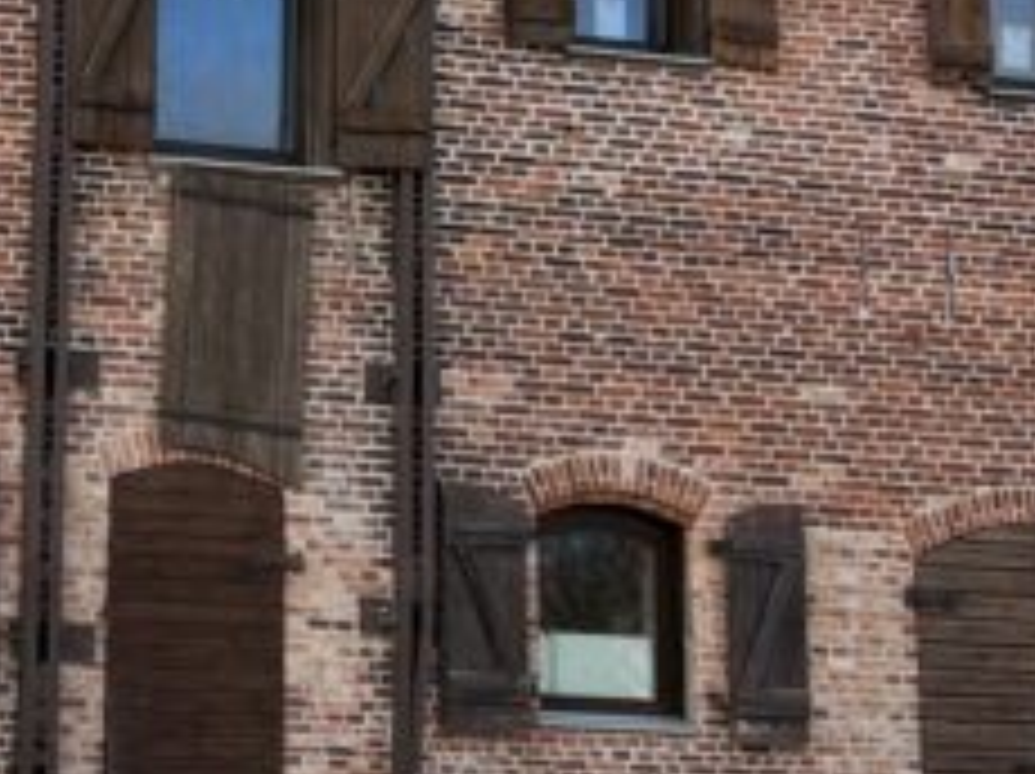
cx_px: -135
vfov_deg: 12.6
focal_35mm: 116
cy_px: -36
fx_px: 3465
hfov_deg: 16.4
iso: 50
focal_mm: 5.7
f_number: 1.5
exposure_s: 1/1238
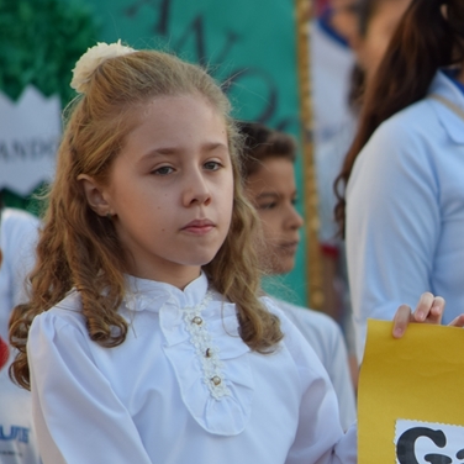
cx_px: 541
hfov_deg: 2.1
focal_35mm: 824
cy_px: 326
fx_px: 12496
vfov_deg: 2.1
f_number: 5.6
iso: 100
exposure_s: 1/200
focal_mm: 270
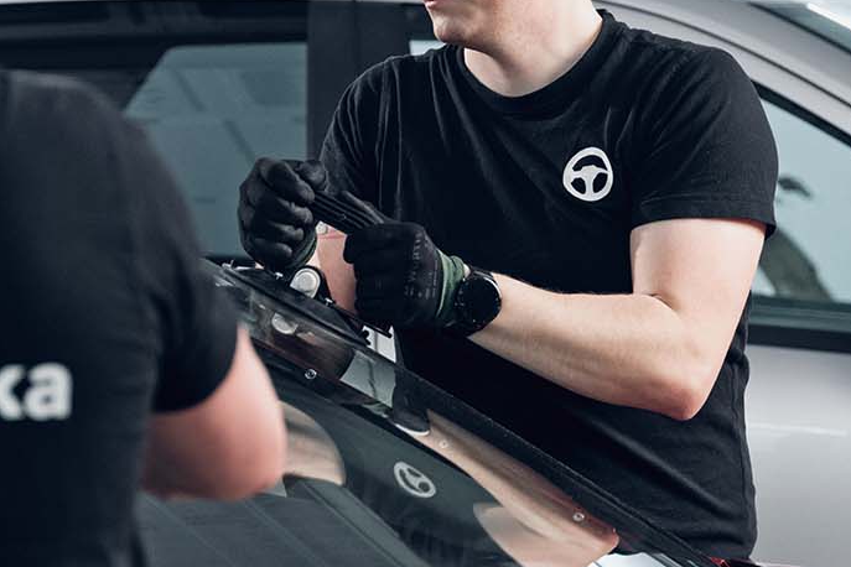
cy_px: 168
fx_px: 4586
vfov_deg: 7.1
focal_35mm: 194
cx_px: 181
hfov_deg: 10.6
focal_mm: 90
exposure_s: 1/125
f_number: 5
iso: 800
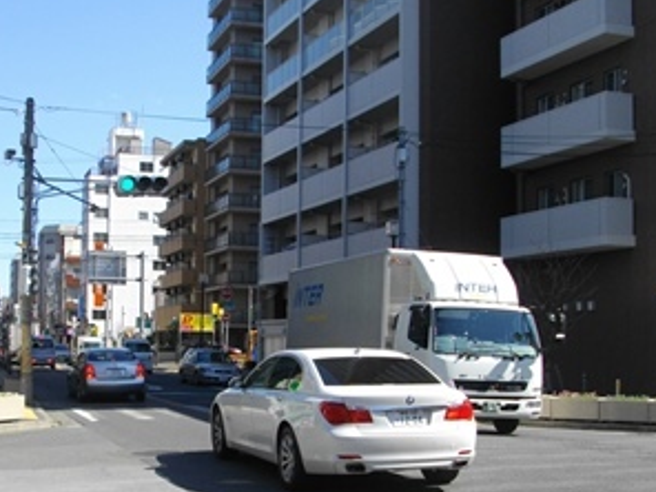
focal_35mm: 54
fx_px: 1023
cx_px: 284
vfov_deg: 26.9
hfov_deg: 35.5
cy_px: 325
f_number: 2.9
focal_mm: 5.7
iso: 100
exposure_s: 1/1000
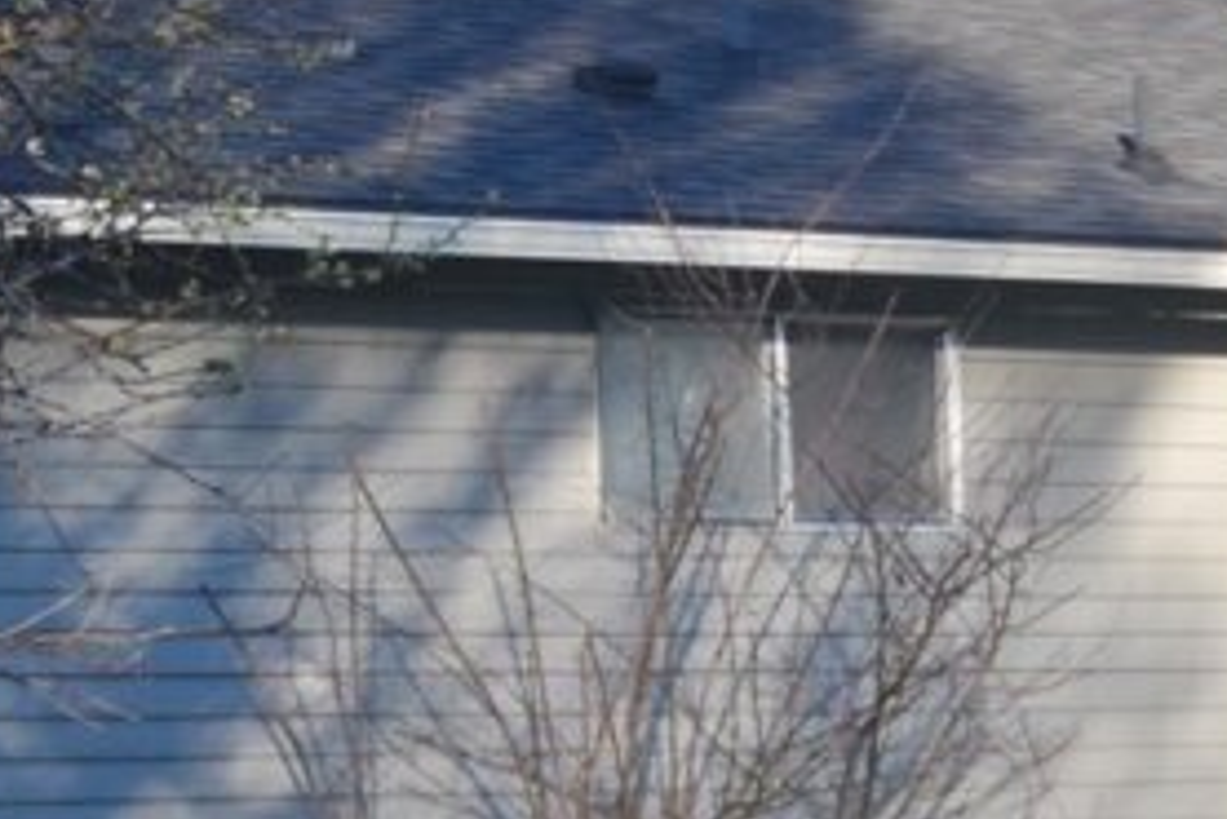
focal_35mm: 182
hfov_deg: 11.2
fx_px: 6206
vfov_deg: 7.5
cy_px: 697
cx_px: 1271
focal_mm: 24
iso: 280
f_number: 5.6
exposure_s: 1/250
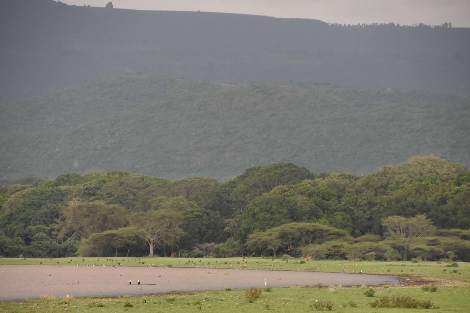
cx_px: 235
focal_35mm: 248
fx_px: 3231
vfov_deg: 5.6
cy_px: 156
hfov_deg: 8.3
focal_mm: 165
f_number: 6.3
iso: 2000
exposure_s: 1/1600
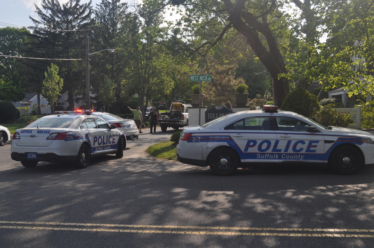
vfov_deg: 31.8
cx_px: 187
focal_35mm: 42
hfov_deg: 46.5
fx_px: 436
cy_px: 124
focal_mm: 28
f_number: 9
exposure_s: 1/320
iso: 200
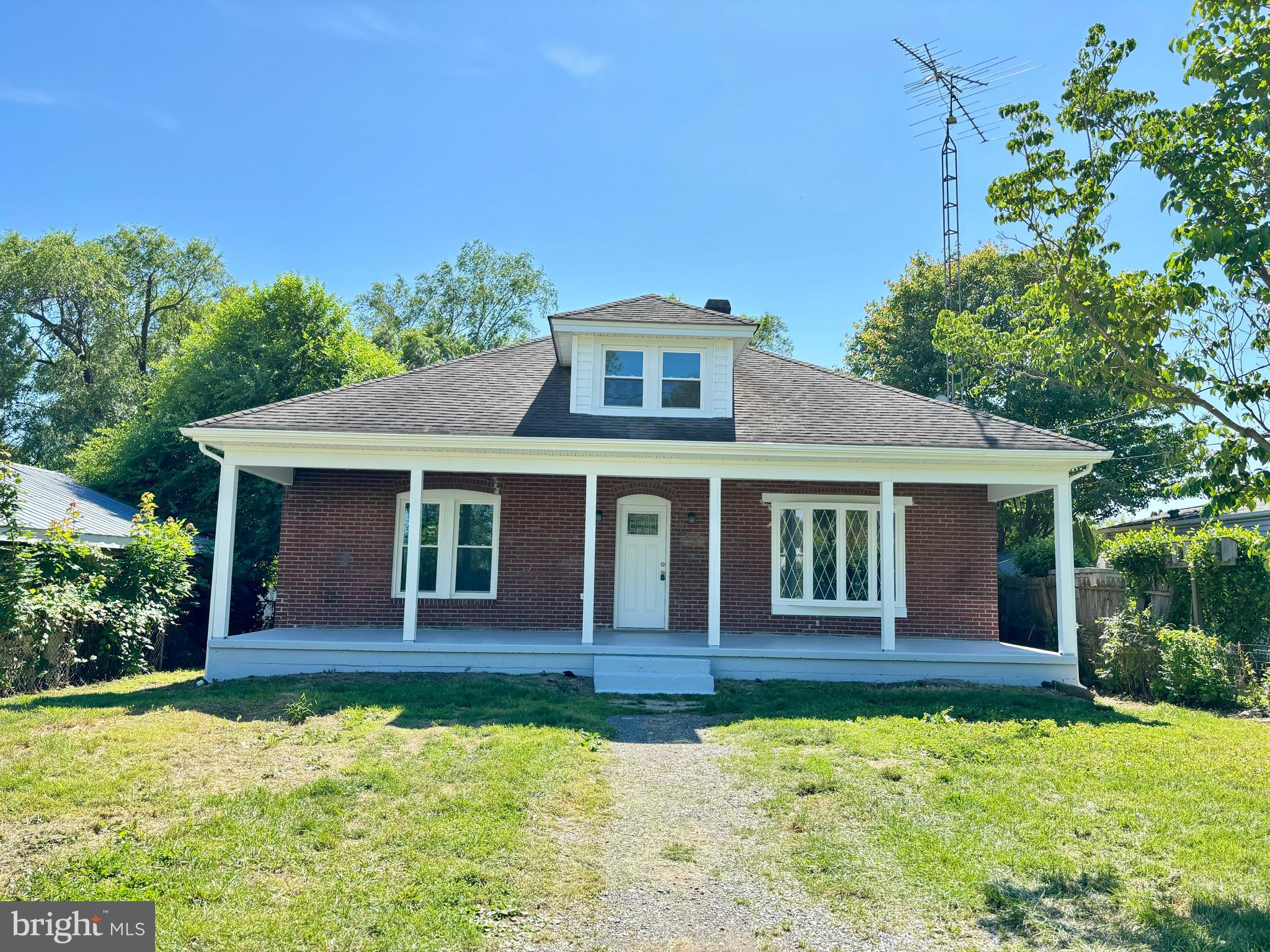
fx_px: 954
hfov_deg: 67.3
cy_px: 476
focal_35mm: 26
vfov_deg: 53.1
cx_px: 635
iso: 50
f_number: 1.6
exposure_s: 1/880
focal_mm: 5.96
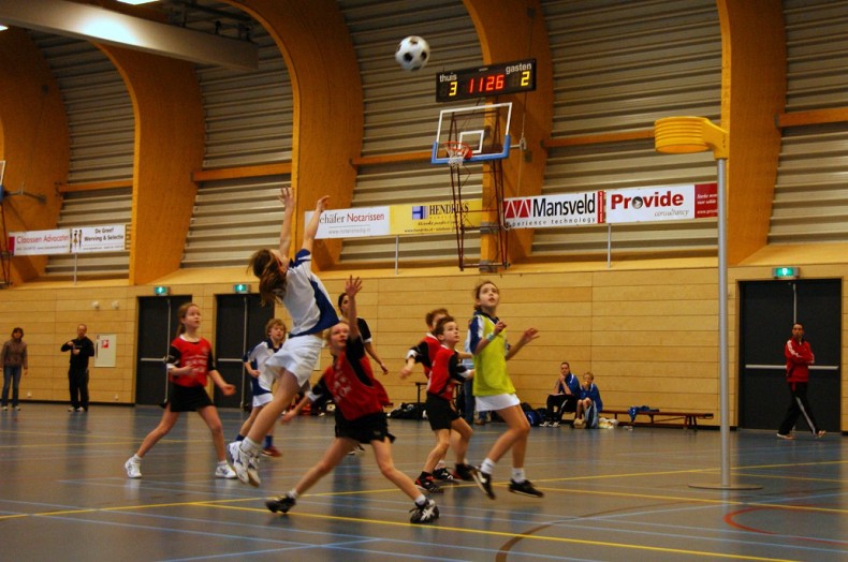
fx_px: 1058
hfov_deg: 43.7
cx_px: 424
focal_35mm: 45
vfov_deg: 29.8
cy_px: 281
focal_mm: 30
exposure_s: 1/100
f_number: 4.5
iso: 800
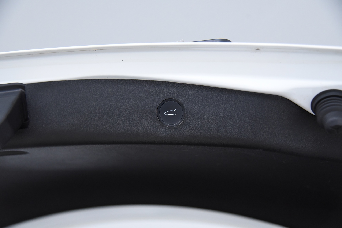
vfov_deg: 28.1
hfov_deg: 41.1
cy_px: 114
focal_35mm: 48
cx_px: 171
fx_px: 456
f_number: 4
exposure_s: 1/160
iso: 4000
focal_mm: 48
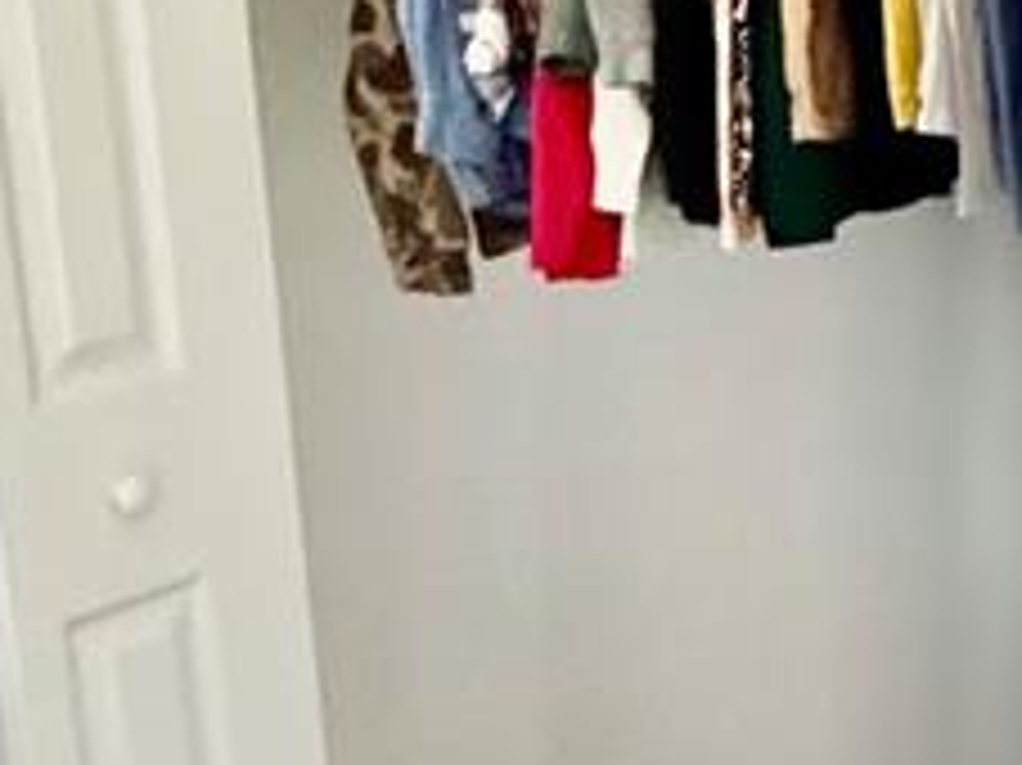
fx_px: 2184
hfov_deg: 25.7
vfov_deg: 19.9
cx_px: 864
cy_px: 369
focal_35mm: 74
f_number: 2.2
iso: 1250
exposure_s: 1/36
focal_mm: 2.22
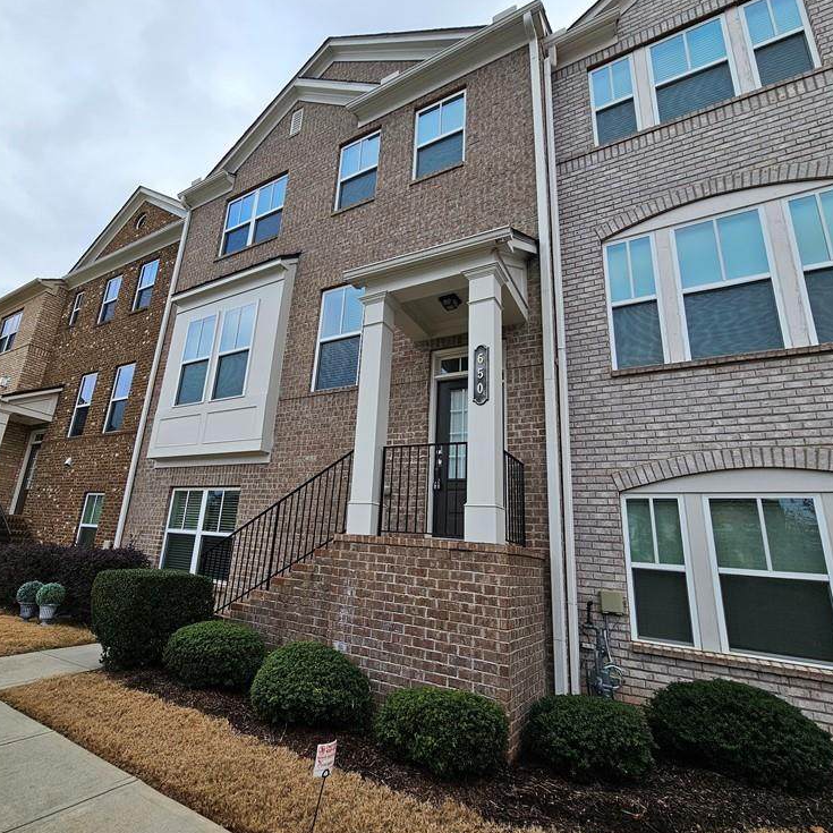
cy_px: 406
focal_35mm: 16
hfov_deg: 86.7
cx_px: 350
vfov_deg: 87.4
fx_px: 436
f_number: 2.2
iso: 50
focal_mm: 2.2
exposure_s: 1/326
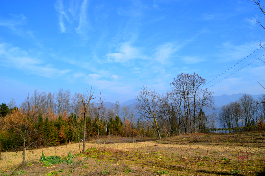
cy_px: 88
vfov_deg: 47.9
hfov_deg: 67.4
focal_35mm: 27
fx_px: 199
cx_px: 132
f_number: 11
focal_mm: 18
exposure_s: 1/500
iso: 320
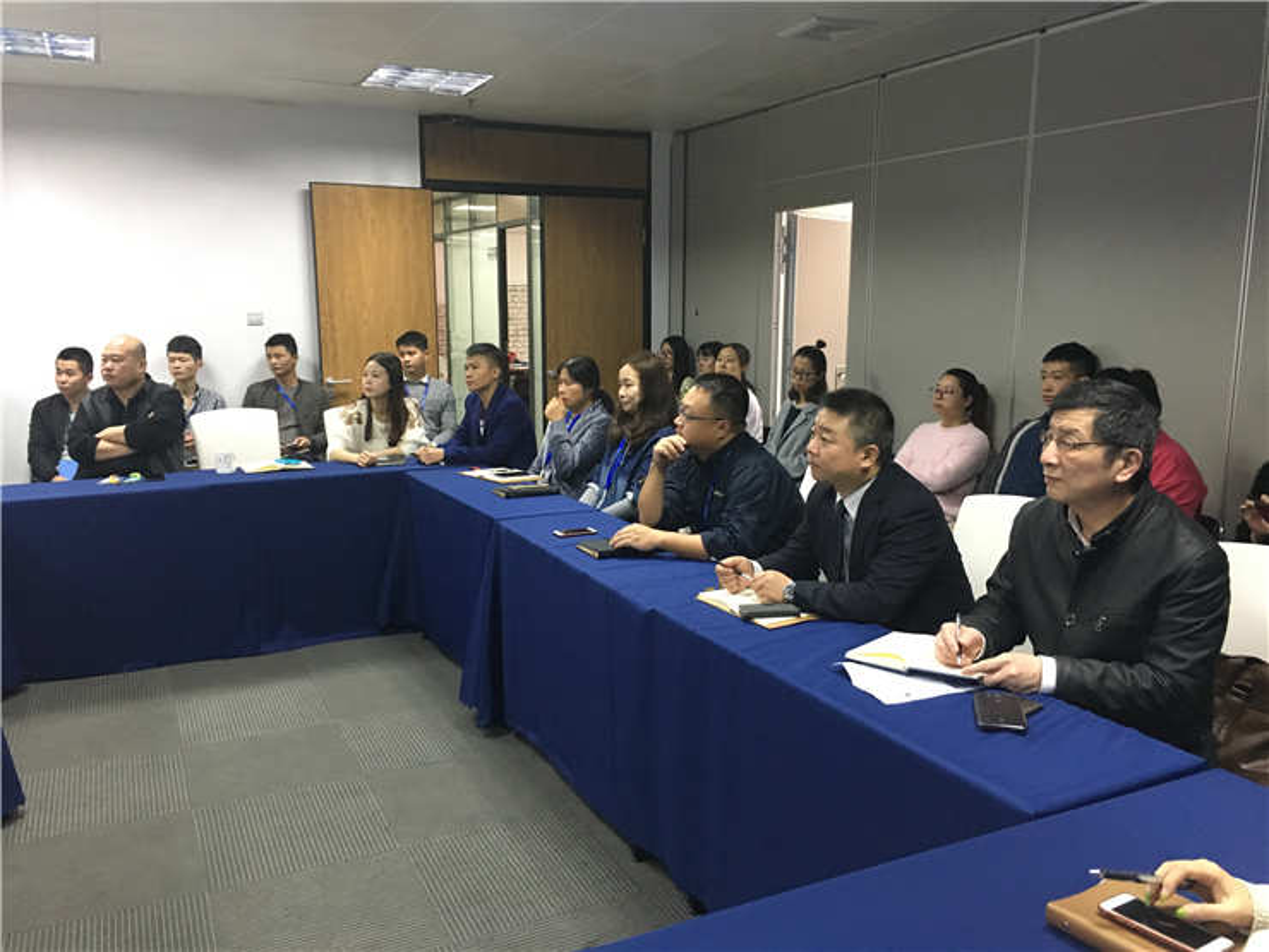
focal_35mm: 29
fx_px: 1063
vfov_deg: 48.2
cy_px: 476
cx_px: 634
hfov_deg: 61.7
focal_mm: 4.15
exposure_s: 1/25
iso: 200
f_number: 2.2
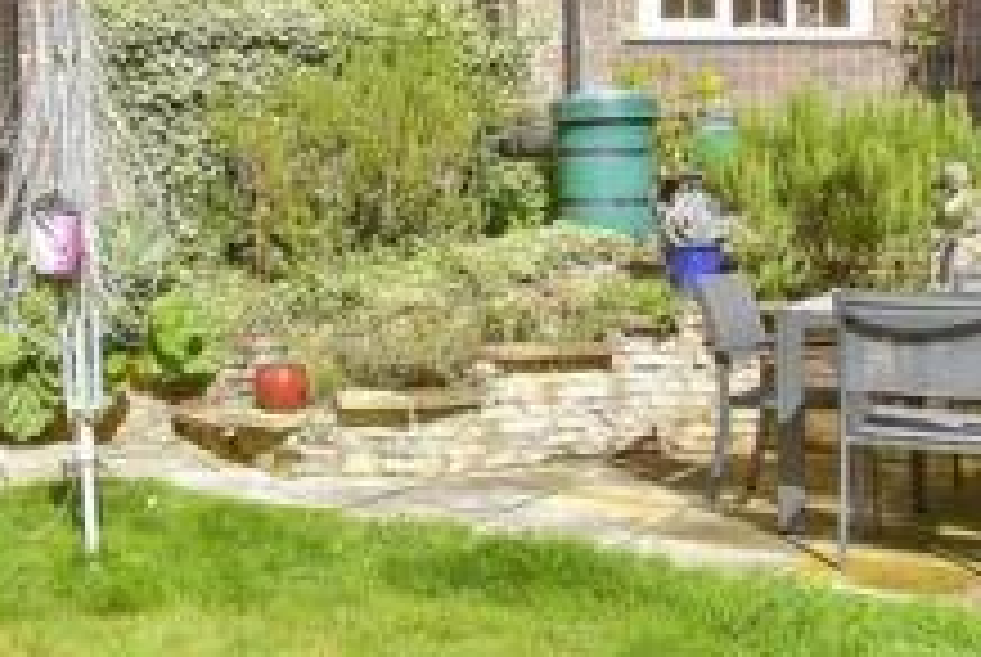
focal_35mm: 45
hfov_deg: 37.6
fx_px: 1228
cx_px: -56
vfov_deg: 29.8
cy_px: 236
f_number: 8
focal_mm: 10
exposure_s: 1/400
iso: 160
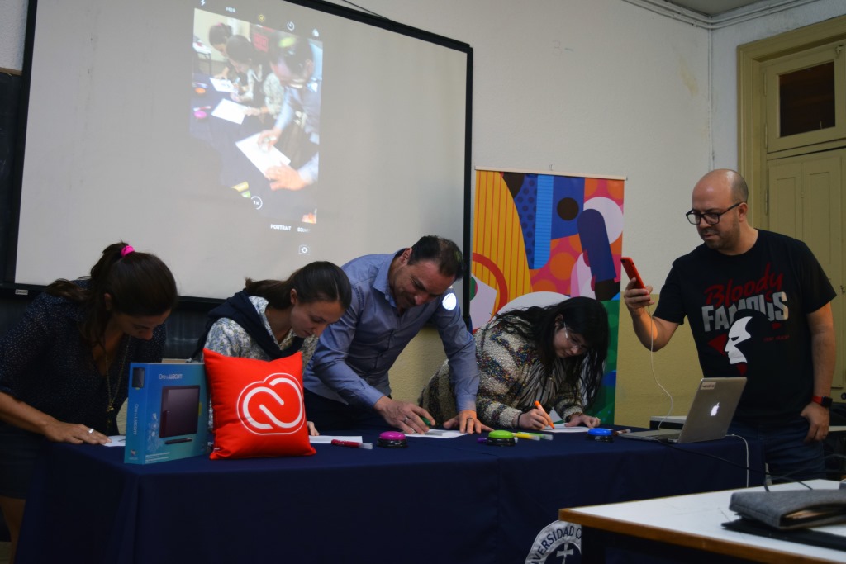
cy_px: 282
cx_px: 423
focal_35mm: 39
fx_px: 917
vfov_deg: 34.2
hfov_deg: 49.5
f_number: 4
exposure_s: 1/60
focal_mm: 26
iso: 720
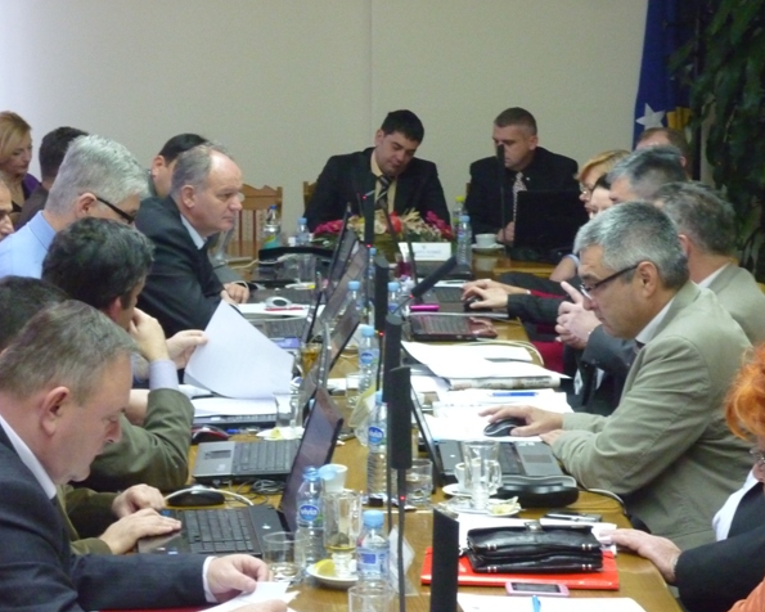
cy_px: 306
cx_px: 390
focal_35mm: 104
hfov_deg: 18.5
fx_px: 2355
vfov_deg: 14.8
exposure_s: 1/25
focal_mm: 16.4
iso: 800
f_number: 4.8
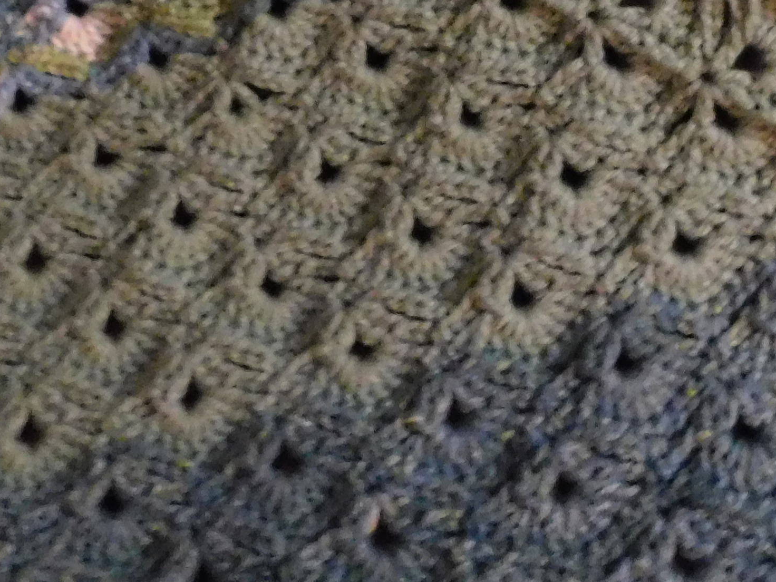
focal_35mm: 72
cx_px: 529
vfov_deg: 18.3
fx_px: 1614
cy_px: -268
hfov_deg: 26.8
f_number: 3
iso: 800
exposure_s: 1/6
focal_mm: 4
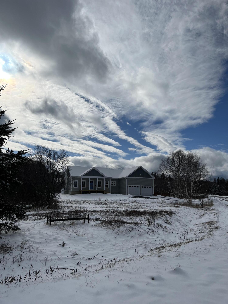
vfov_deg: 67.3
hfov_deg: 53.1
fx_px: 228
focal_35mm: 26
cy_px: 152
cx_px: 114
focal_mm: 5.1
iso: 40
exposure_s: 1/17241
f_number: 1.6
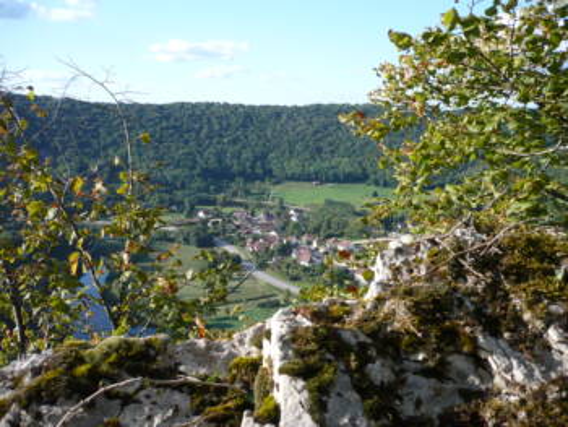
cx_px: 284
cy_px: 214
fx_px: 575
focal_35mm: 35
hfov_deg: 52.6
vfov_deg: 40.7
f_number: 2.8
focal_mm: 5.8
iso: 100
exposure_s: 1/500
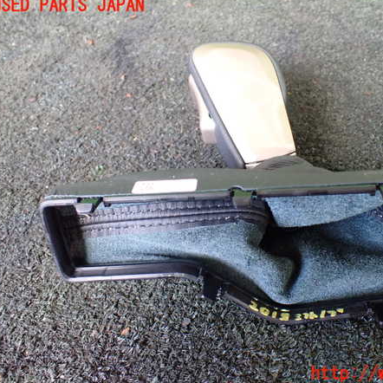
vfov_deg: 46.0
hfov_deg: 45.5
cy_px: 190
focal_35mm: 36
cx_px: 247
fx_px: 451
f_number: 2.3
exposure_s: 1/80
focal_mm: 5.4
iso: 800
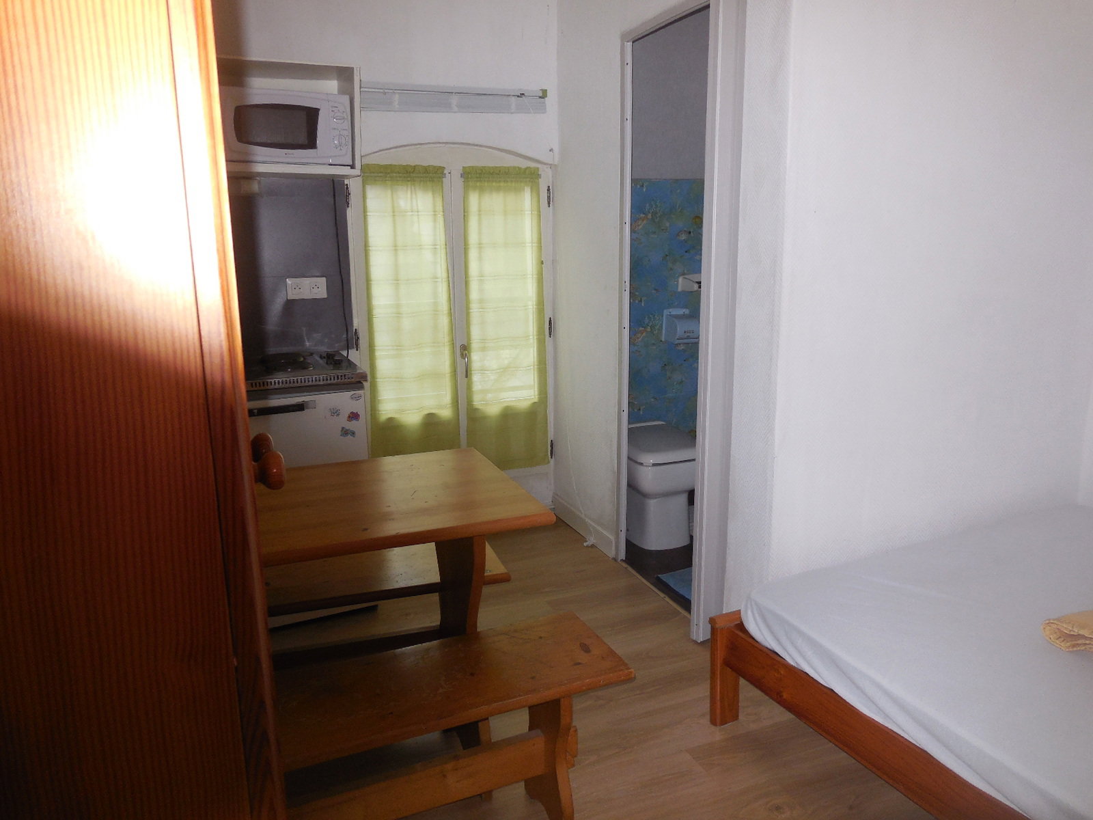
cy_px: 410
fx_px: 789
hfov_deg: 69.4
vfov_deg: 54.9
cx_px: 546
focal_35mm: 25
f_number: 3.1
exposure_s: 1/25
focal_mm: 4.5
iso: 220
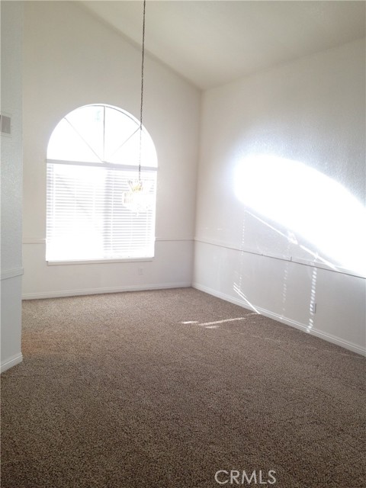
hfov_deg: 42.9
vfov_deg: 55.4
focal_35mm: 33
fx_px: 465
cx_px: 183
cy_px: 244
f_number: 2.4
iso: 50
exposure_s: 1/24
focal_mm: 4.12
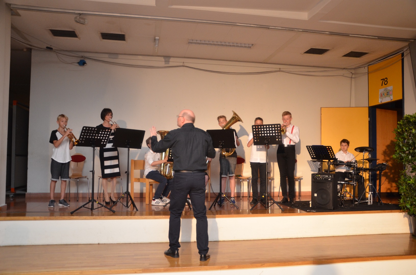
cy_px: 138
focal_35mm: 32
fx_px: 363
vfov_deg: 41.5
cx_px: 208
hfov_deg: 59.6
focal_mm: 21
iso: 800
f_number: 4
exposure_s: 1/60
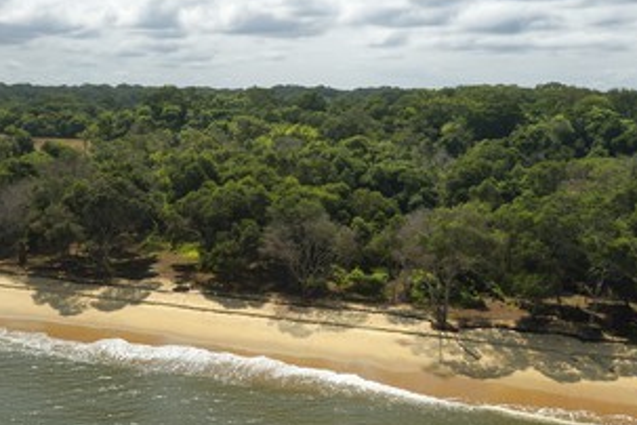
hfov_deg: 45.4
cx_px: 303
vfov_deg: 31.2
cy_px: 234
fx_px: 761
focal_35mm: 43
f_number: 10
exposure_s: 1/1000
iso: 800
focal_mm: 31
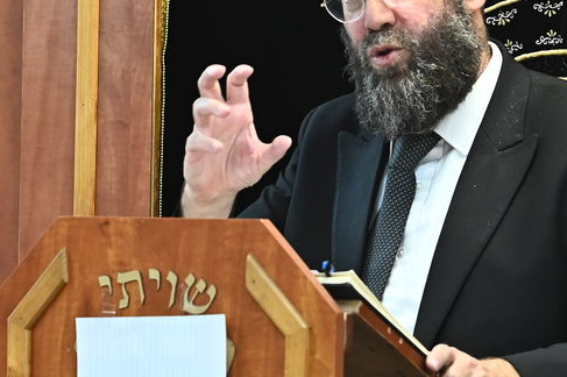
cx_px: 342
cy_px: 81
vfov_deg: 3.5
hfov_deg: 5.3
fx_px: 6107
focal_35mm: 388
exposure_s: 1/160
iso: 2000
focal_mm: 135
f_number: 5.6
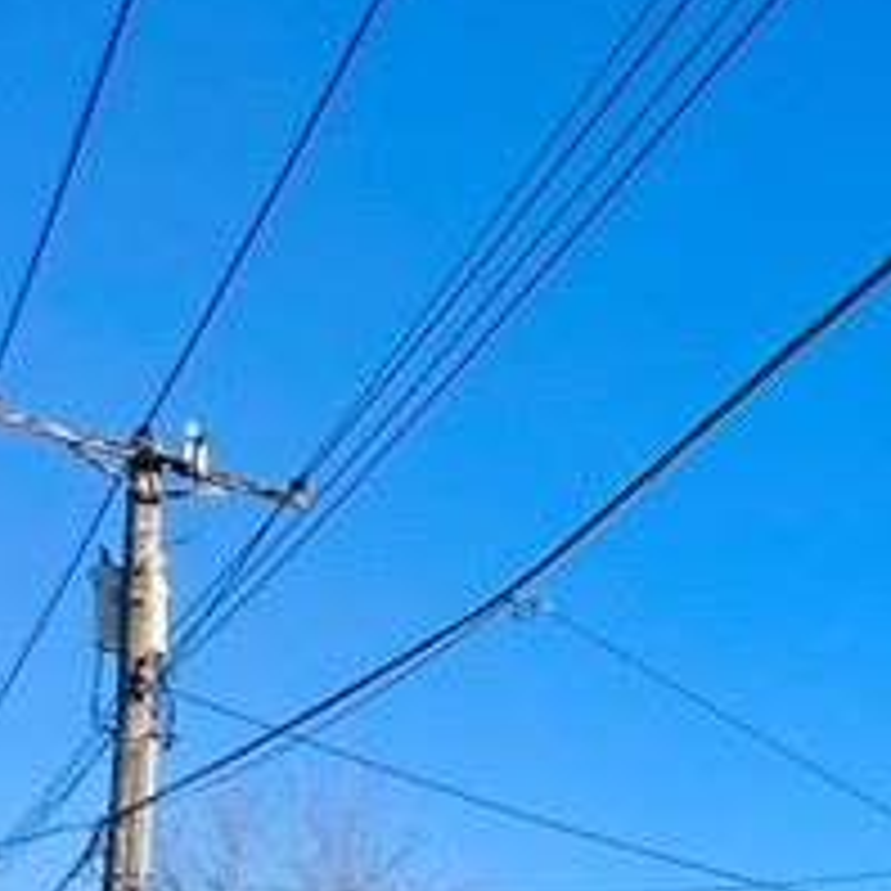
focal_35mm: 64
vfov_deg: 22.8
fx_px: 1864
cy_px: 1264
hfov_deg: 16.5
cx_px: 1976
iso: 50
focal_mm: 2.22
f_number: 2.2
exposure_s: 1/3125
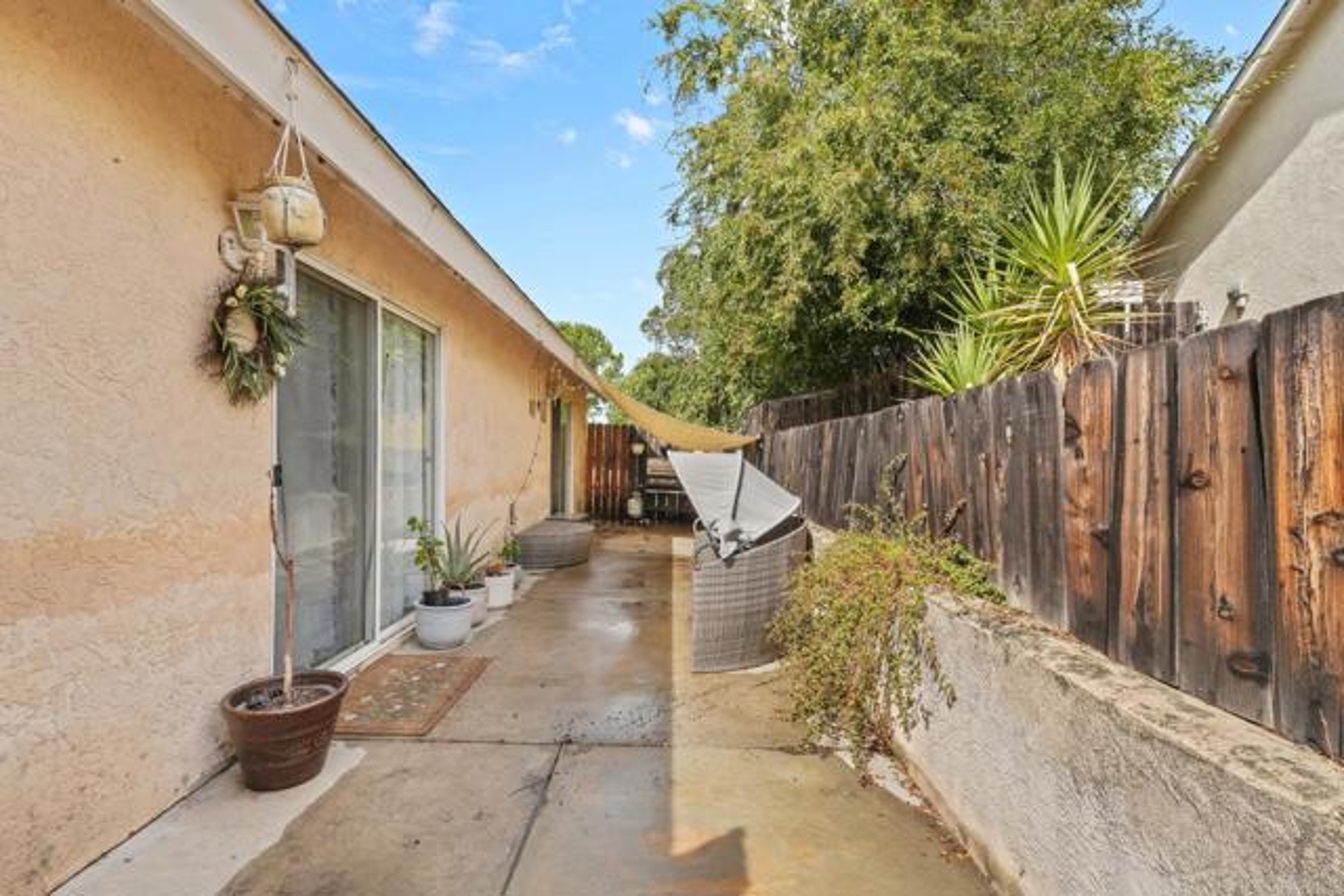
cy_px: 448
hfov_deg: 100.4
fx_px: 560
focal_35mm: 15
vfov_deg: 77.4
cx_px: 672
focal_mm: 10
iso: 100
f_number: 8
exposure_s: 1/200
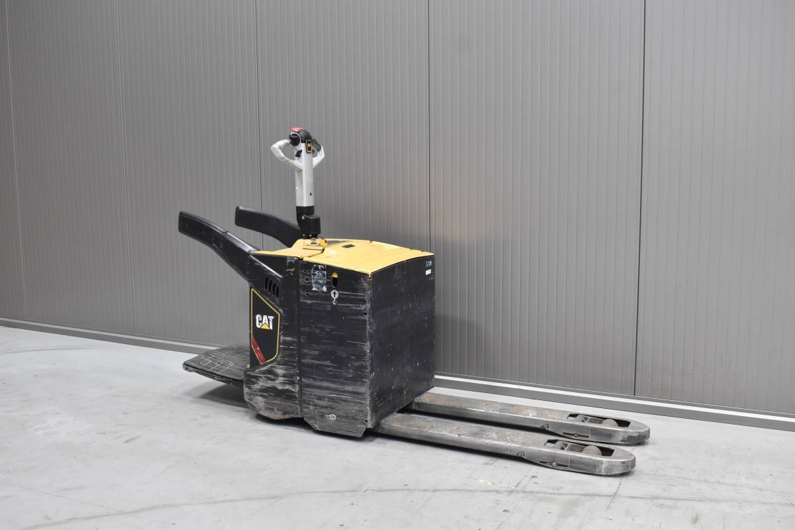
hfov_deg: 55.1
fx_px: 762
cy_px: 265
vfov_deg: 38.4
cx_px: 398
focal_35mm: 34
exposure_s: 1/25
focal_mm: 23
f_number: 5.6
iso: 1250
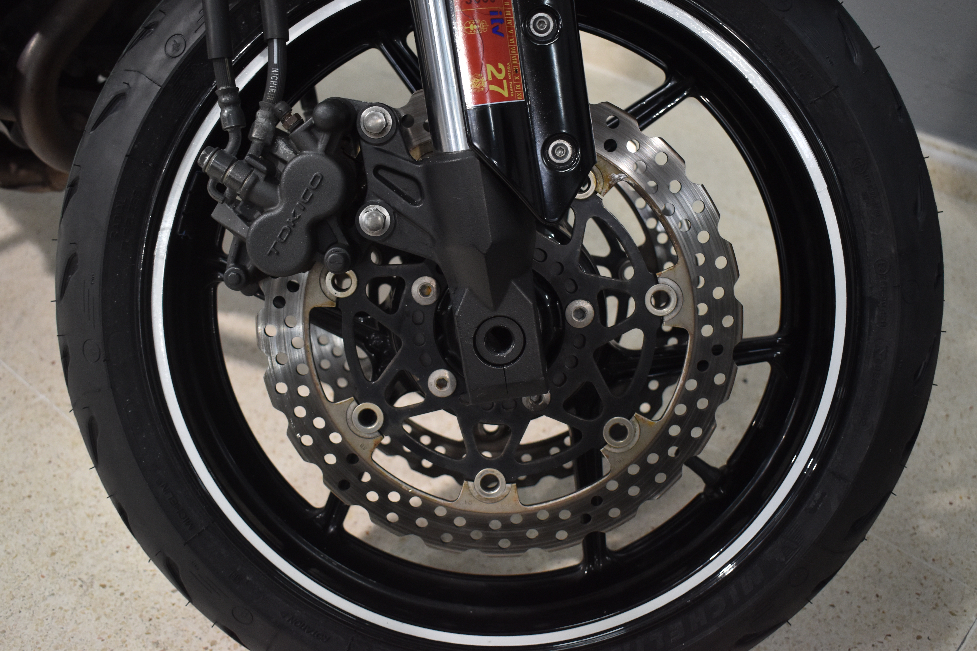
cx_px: 488
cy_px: 326
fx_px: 1018
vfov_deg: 35.5
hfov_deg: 51.3
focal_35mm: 38
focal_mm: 25
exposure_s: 1/50
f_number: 4
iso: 800
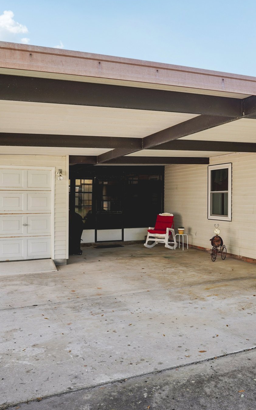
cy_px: 203
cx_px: 141
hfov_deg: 40.6
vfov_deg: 61.2
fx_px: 346
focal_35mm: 31
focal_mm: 20
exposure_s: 1/30
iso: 320
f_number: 11
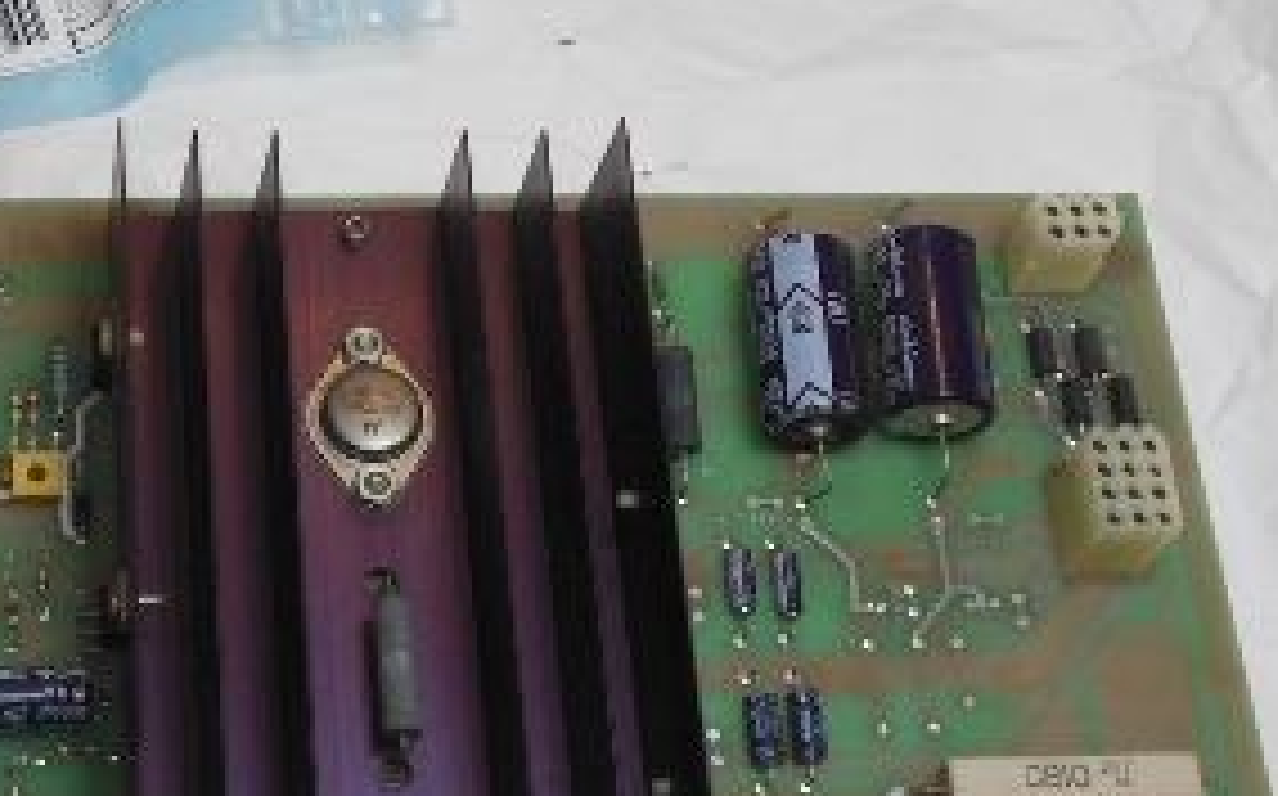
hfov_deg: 28.2
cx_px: 328
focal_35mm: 72
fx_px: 2506
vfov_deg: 18.0
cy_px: 297
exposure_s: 1/30
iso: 125
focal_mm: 7.7
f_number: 3.8
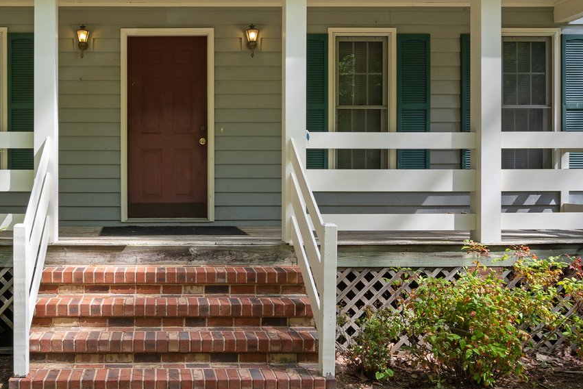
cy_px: 113
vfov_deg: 39.3
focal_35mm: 33
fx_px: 535
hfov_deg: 55.1
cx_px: 162
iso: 100
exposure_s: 1/25
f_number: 8
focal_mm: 11
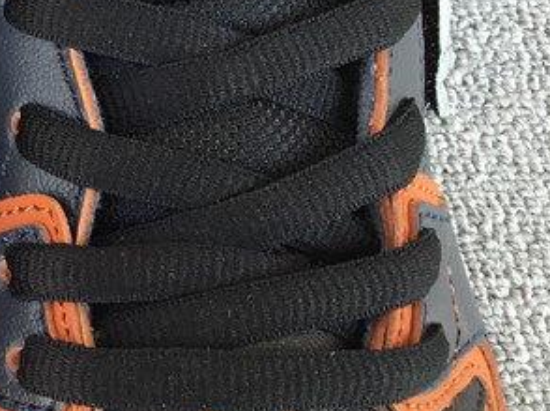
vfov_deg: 15.3
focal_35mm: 95
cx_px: -234
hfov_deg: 18.6
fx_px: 1508
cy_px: 12
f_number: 2.4
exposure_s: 1/50
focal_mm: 3.3
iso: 25
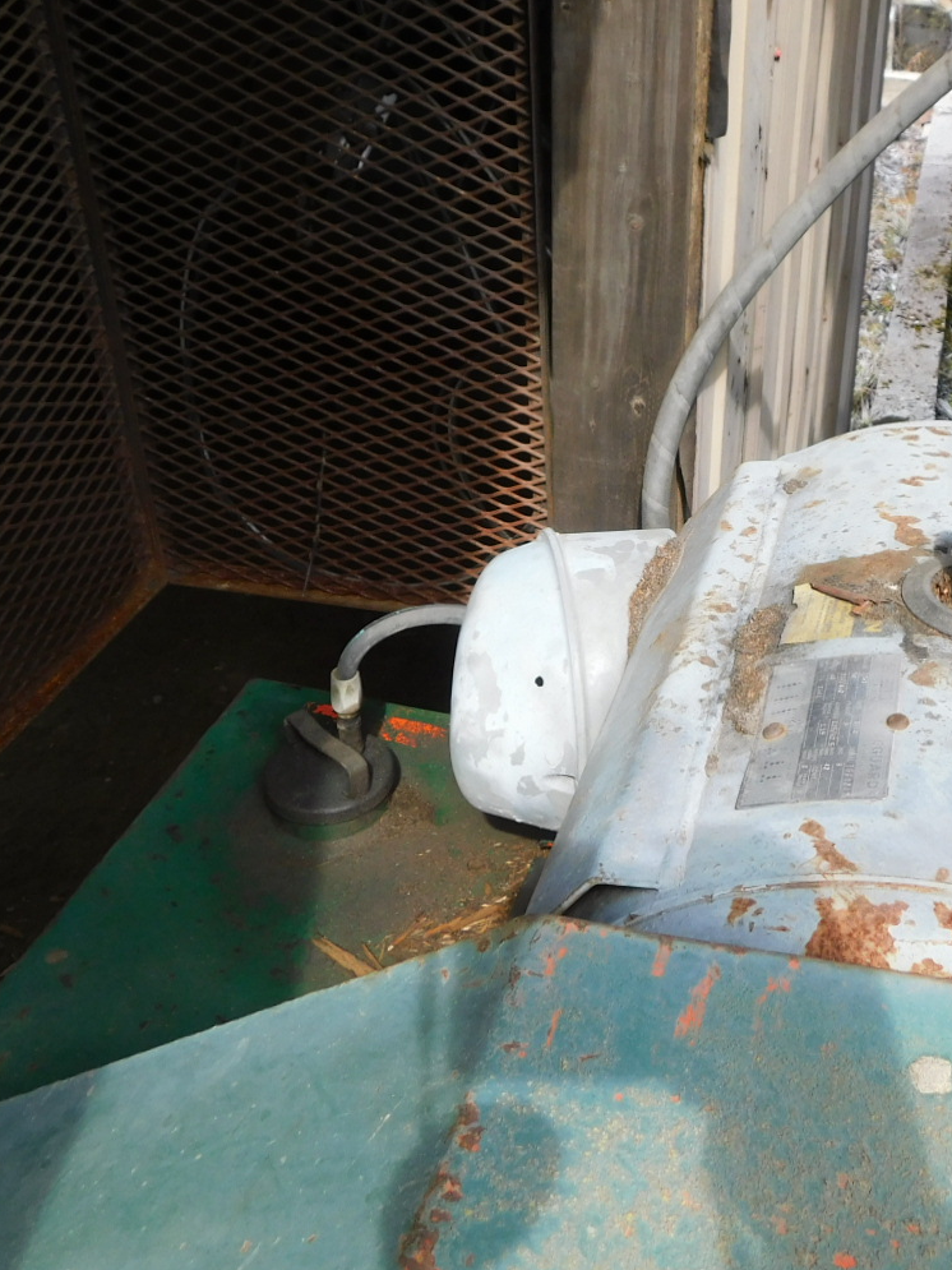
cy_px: 527
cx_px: 690
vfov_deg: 49.9
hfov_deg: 37.9
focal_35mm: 37
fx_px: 1357
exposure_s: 1/100
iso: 125
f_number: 3
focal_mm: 4
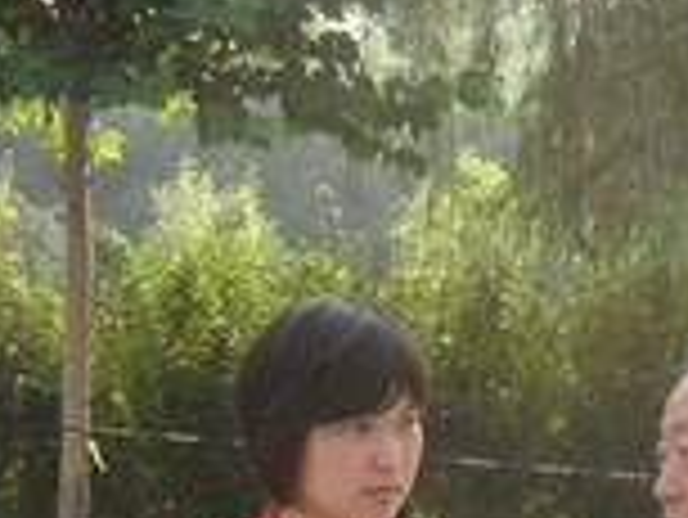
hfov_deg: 14.4
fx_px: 2725
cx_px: 387
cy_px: 610
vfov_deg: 10.7
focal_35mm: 137
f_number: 3.8
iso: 80
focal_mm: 8.2
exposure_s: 1/125
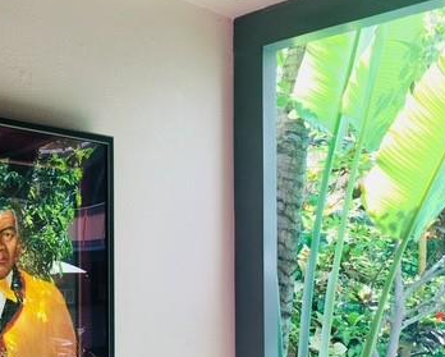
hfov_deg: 35.7
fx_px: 685
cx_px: 155
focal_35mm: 52
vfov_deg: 28.7
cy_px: 271
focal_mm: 4.15
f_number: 2.2
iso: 32
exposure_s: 1/120
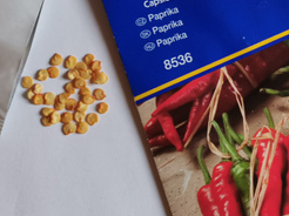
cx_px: 168
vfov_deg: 10.8
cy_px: 30
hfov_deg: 14.4
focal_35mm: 137
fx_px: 1143
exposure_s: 1/100
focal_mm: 5.56
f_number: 1.6
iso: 125
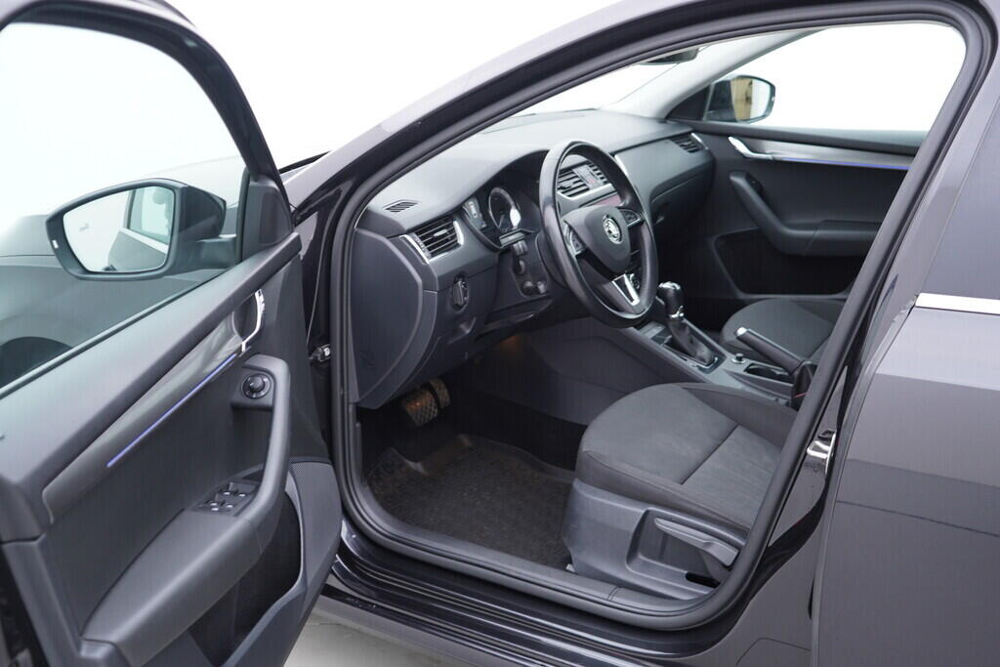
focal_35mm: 36
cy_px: 334
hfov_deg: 53.1
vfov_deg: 36.9
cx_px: 500
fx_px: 1000
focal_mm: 24
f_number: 2.8
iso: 200
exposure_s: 1/40
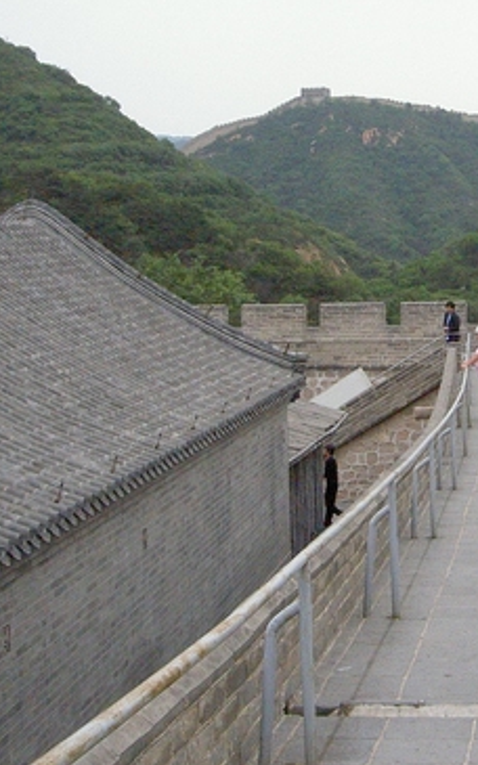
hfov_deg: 18.7
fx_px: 1418
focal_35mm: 68
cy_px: 350
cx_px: 459
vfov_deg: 30.2
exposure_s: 1/2000
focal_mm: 8
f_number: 4.7
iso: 400
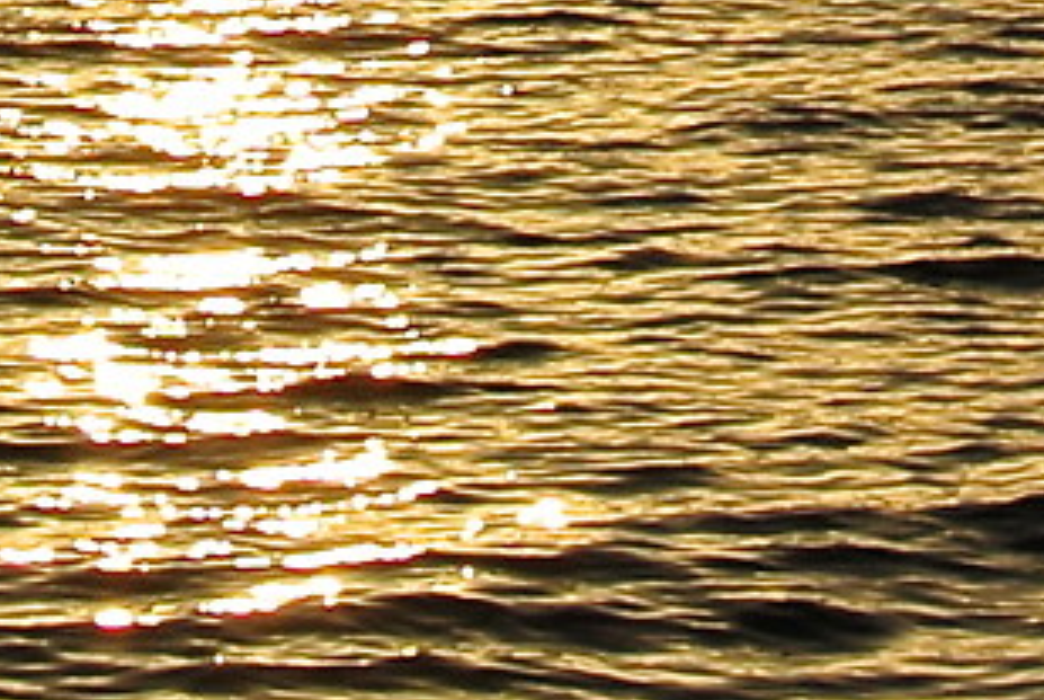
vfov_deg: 3.5
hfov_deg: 5.4
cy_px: -1292
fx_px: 11065
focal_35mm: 381
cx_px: 797
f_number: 5
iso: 100
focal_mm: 18.2
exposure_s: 1/2000
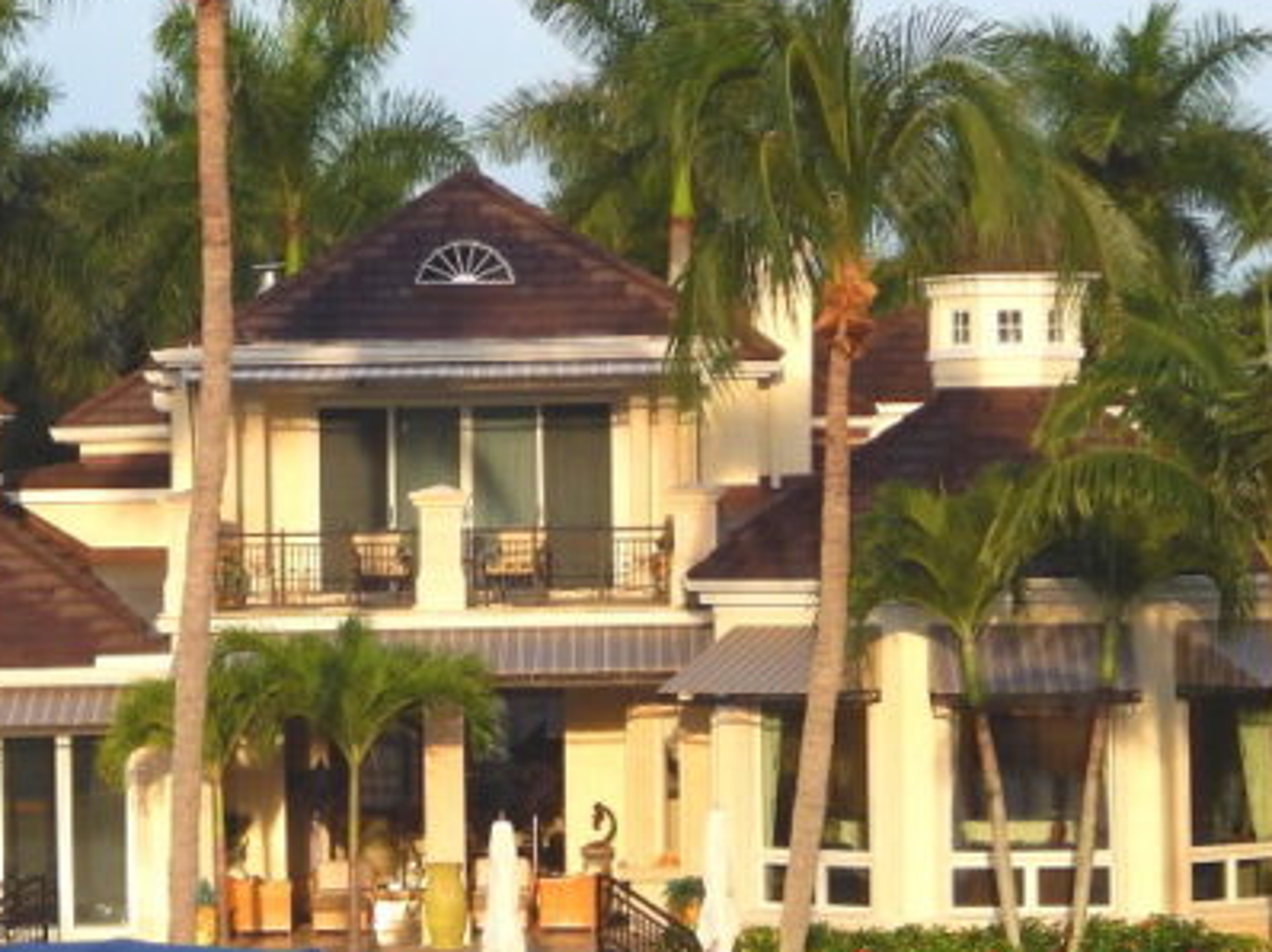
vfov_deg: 8.7
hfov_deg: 11.6
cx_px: 291
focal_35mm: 170
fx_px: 6243
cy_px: 768
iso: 125
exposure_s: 1/400
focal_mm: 12.3
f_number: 4.1
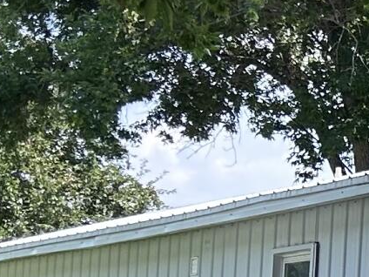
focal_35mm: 184
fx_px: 1961
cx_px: 779
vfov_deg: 7.9
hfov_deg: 9.9
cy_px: 414
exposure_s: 1/1196
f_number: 1.5
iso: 50
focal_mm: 5.7
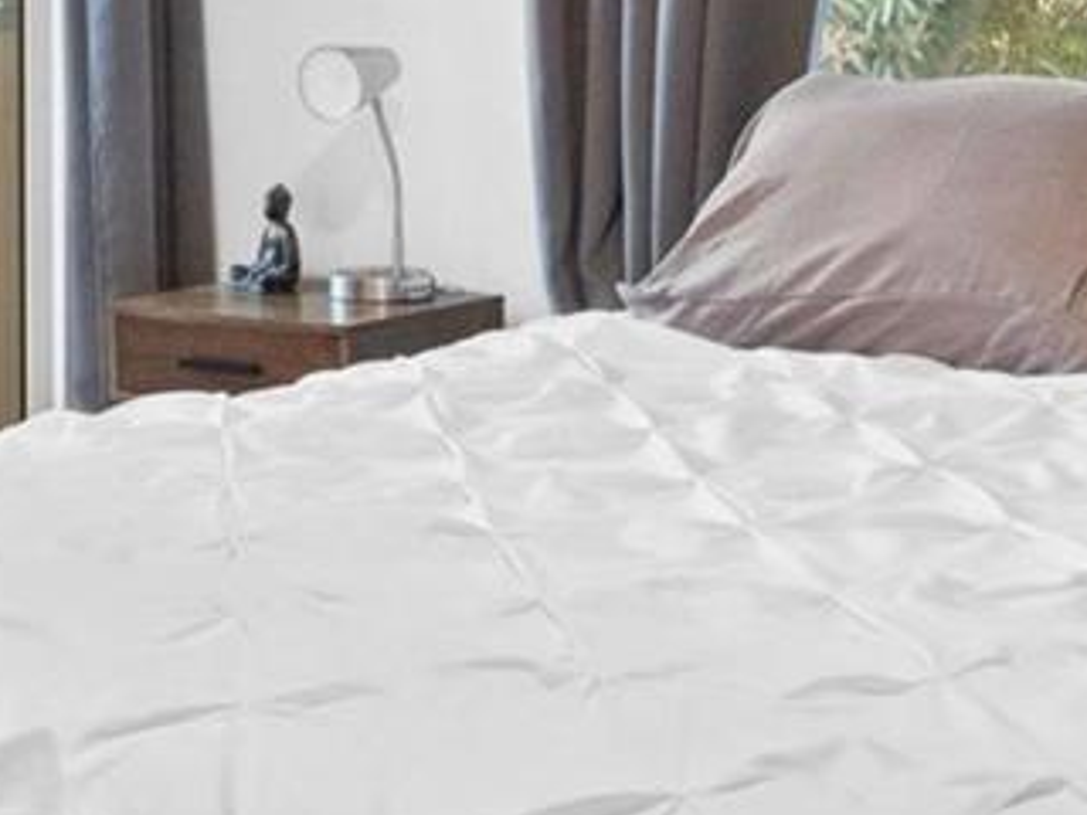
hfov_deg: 25.2
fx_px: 2418
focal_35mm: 77
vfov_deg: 18.7
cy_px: 37
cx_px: 357
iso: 1000
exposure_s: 1/30
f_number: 8
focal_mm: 16
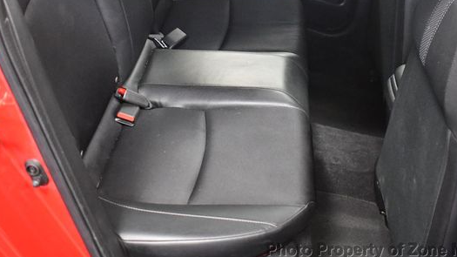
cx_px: 256
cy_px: 80
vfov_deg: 25.8
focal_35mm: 46
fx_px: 557
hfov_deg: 44.5
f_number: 3.5
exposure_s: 1/60
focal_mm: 18
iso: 4500
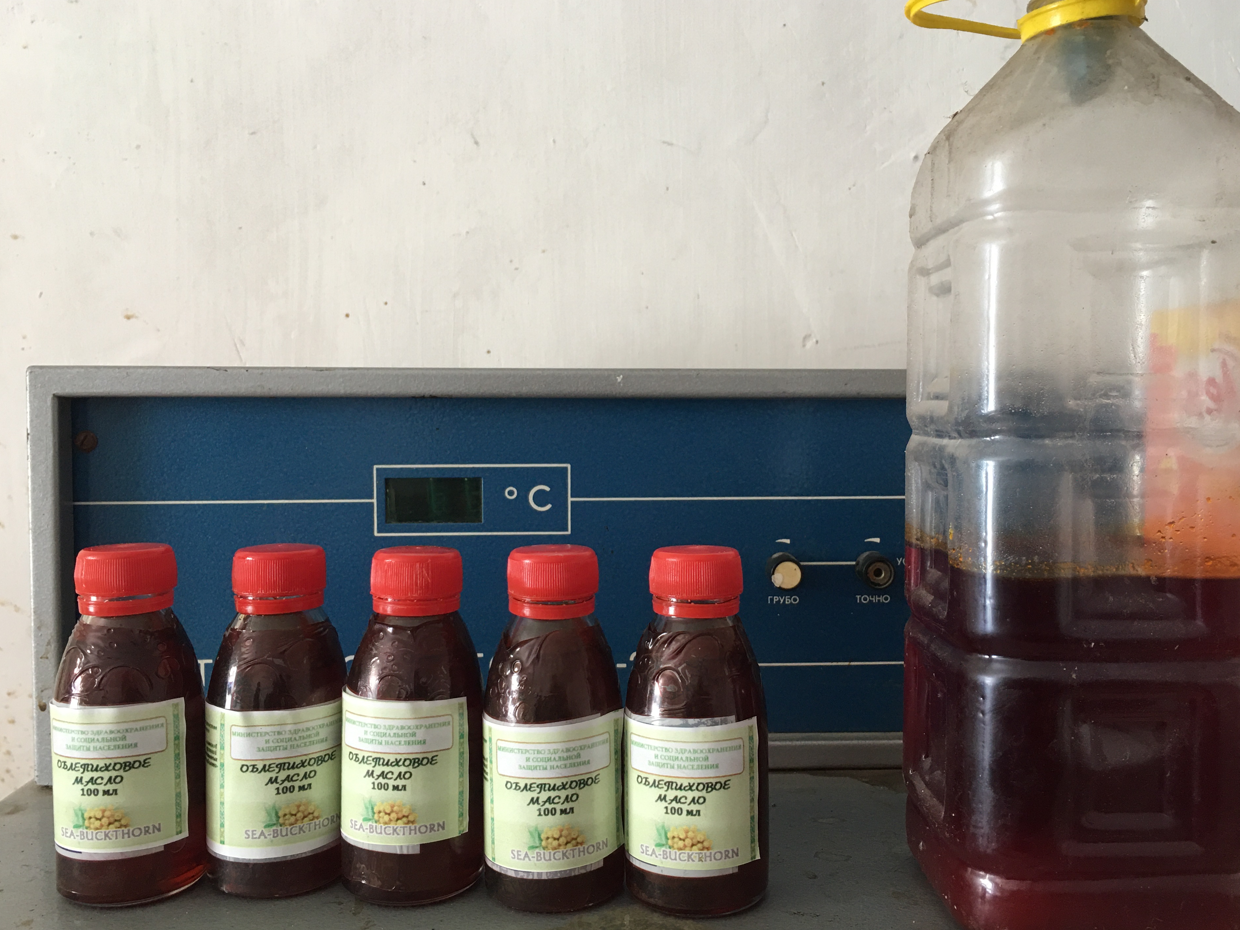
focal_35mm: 31
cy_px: 461
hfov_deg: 58.3
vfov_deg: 45.4
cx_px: 659
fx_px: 1110
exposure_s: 1/17
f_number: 2.2
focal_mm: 4.15
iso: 50
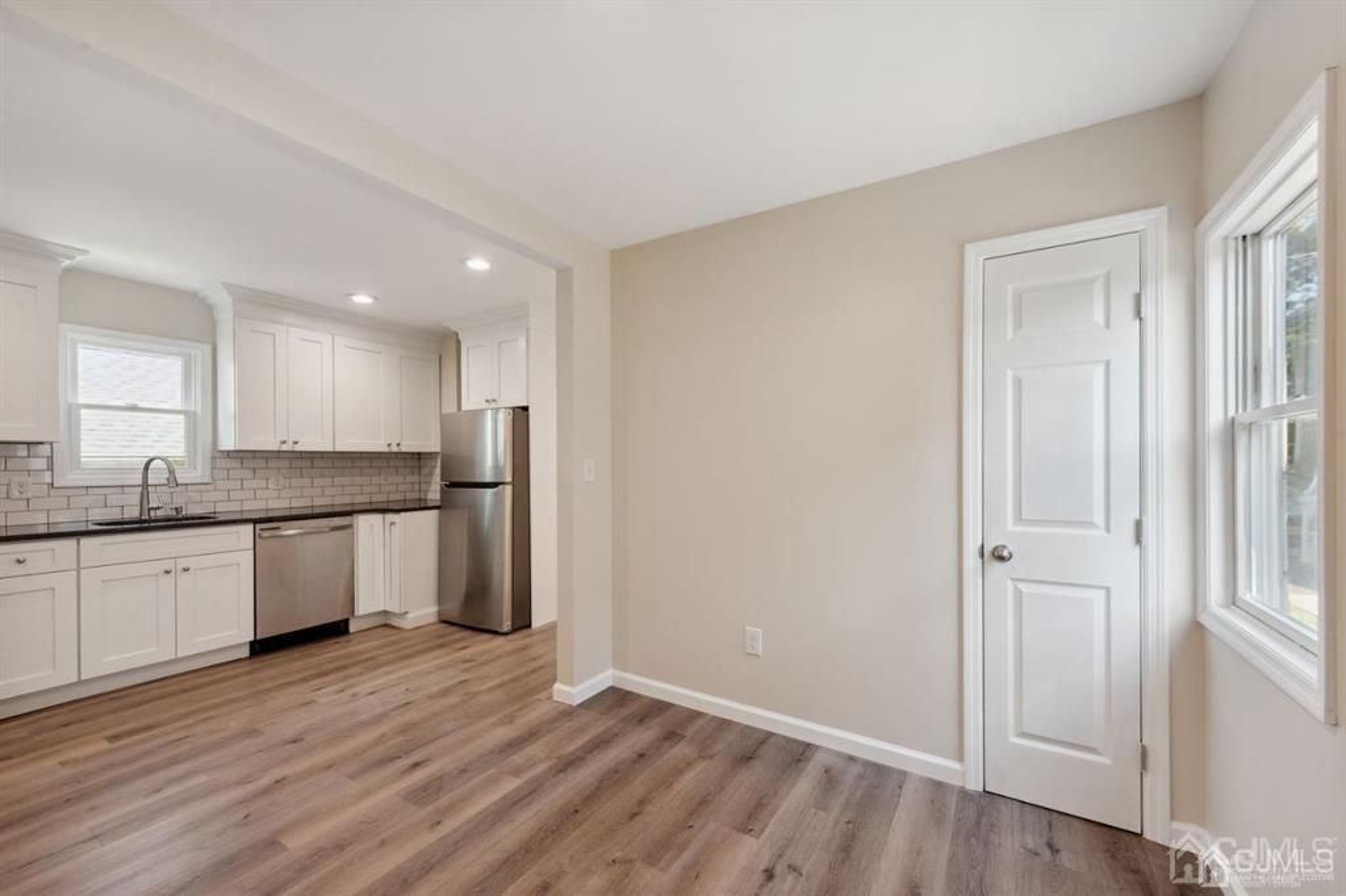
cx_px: 673
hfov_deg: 104.3
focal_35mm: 14
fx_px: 523
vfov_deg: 81.2
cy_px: 448
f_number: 8
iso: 400
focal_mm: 14
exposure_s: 1/25
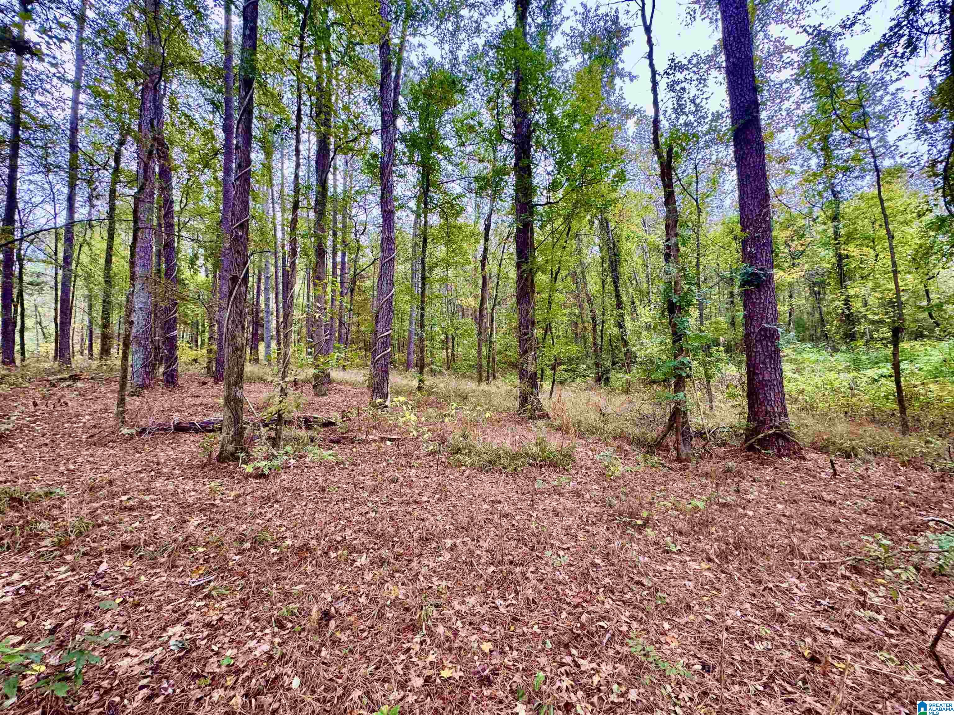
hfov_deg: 102.1
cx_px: 477
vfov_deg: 85.7
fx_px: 386
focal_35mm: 14
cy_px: 358
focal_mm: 2.22
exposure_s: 1/99
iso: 125
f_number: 2.2
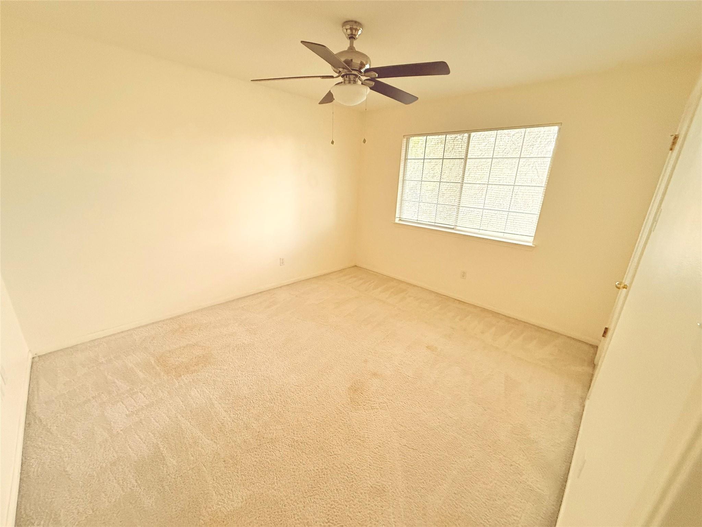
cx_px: 351
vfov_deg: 85.7
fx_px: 284
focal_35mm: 14
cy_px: 264
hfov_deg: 102.1
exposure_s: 1/60
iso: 500
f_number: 2.2
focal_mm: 2.22
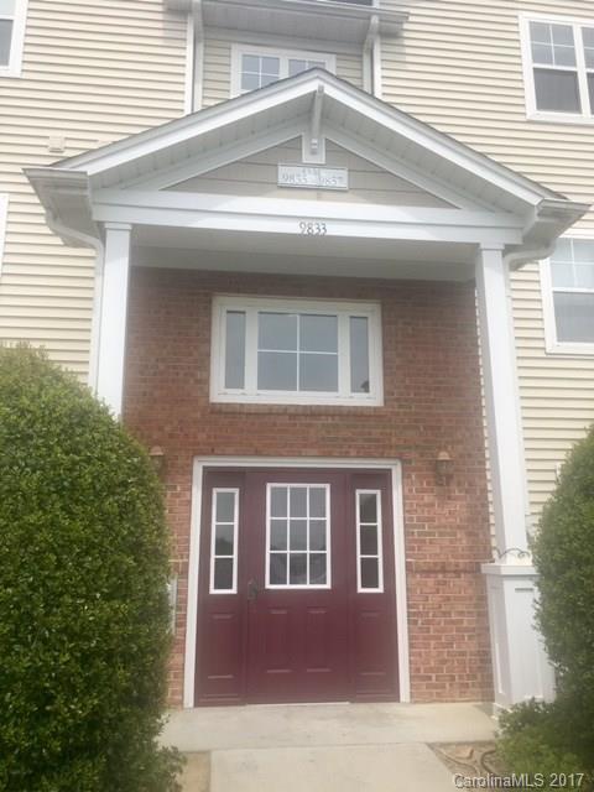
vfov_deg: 61.7
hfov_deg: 48.2
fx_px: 664
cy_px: 396
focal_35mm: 29
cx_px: 297
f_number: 2.2
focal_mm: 4.15
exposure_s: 1/1637
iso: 25
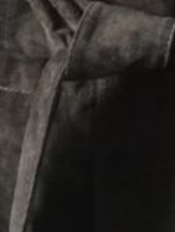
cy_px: -34
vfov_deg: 10.6
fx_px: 1230
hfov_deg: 8.1
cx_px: 190
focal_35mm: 183
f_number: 2.2
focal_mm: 4.15
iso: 500
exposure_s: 1/17
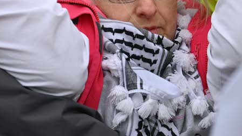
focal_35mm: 197
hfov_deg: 10.9
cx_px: 95
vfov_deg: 6.1
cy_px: 23
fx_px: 1264
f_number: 3.5
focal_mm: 70
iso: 100
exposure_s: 1/800
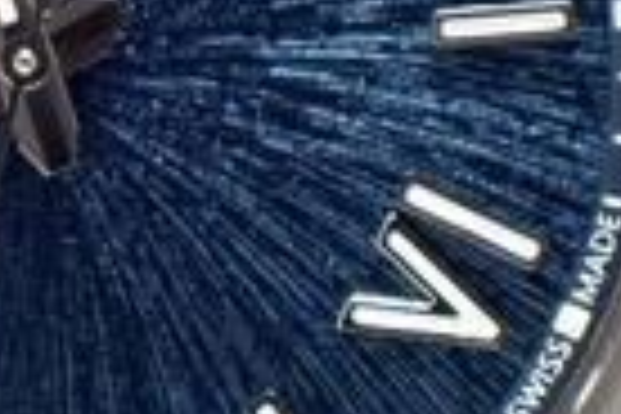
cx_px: 4
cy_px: 27
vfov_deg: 2.9
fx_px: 8314
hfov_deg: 4.3
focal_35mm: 482
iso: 400
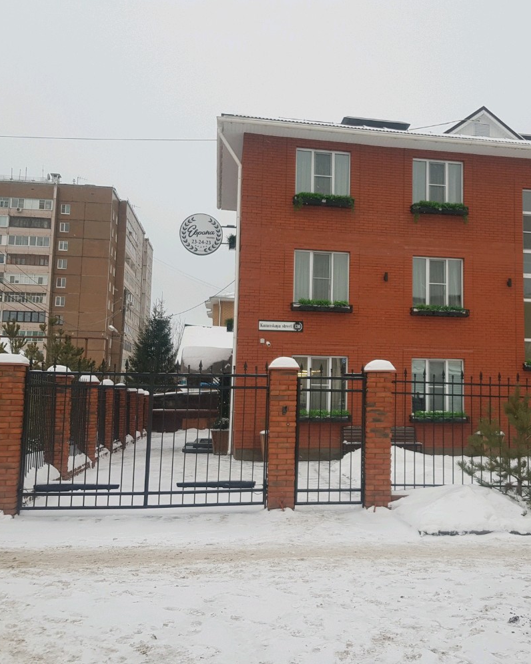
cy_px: 332
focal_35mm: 34
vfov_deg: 52.8
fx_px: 668
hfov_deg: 42.3
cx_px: 384
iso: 50
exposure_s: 1/100
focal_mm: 4.2
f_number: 1.7
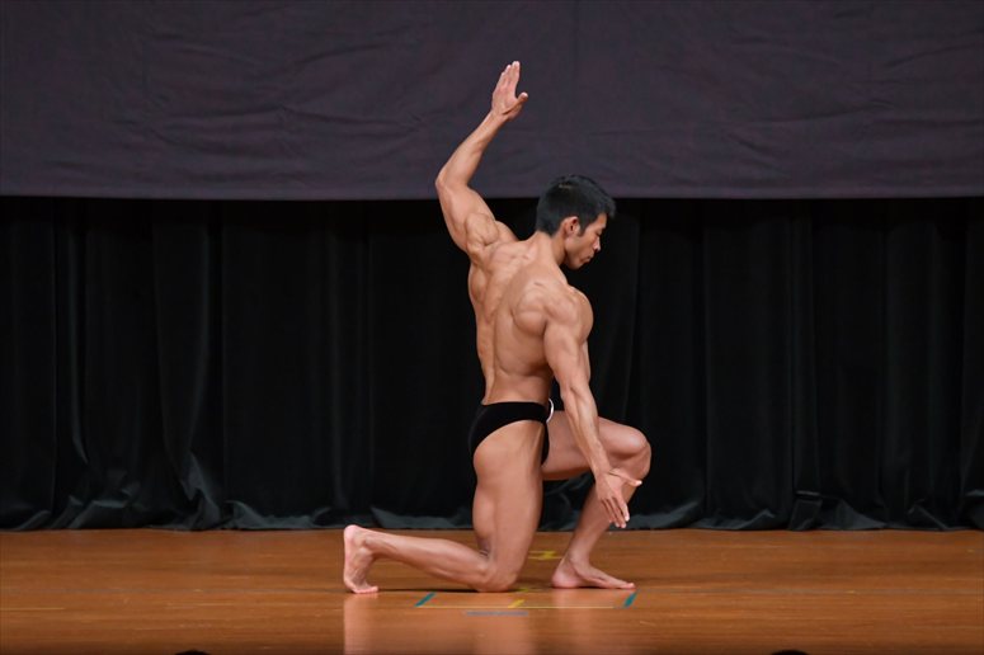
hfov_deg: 7.2
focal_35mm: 285
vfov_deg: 4.8
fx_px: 7786
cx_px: 492
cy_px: 328
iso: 4000
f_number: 5.6
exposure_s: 1/400
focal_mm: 190
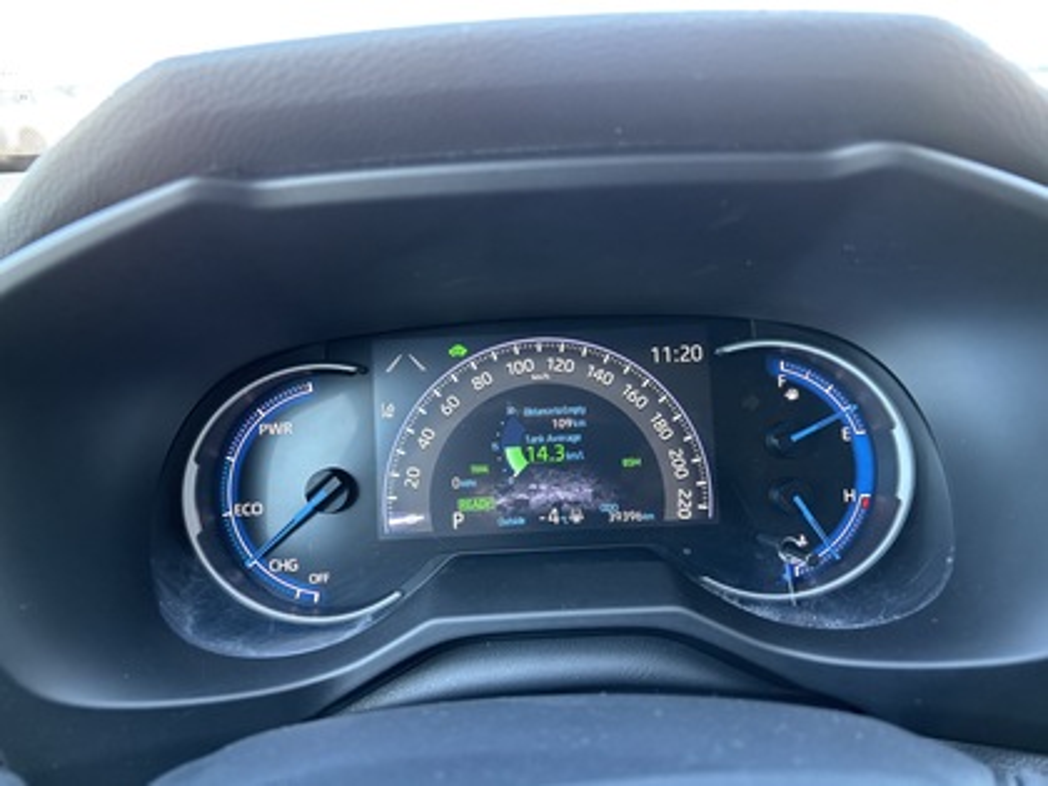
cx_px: 524
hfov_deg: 67.3
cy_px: 393
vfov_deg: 53.1
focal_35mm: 26
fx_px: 787
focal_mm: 5.96
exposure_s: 1/49
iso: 200
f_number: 1.6
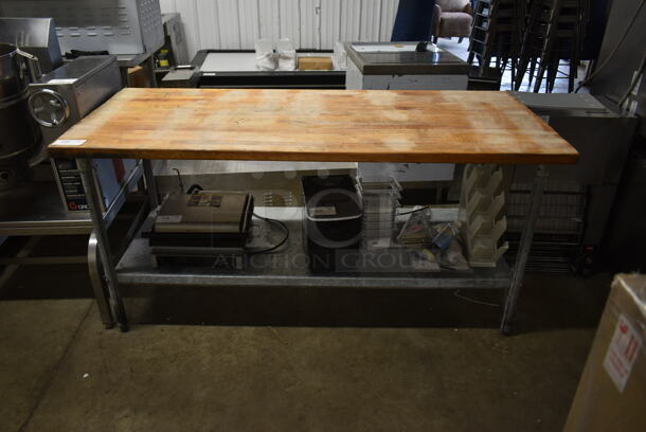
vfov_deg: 48.0
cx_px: 323
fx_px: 485
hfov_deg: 67.3
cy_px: 216
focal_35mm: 27
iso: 560
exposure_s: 1/30
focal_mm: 18
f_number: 3.5
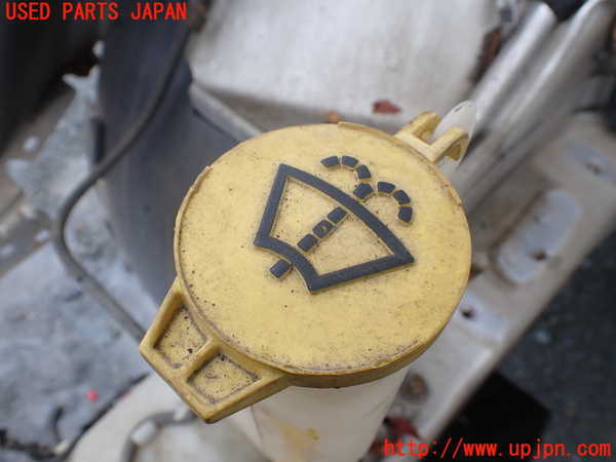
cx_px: 308
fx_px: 534
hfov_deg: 60.0
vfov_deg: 46.8
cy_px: 231
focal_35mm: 30
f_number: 3.2
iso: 100
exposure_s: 1/250
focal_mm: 5.4
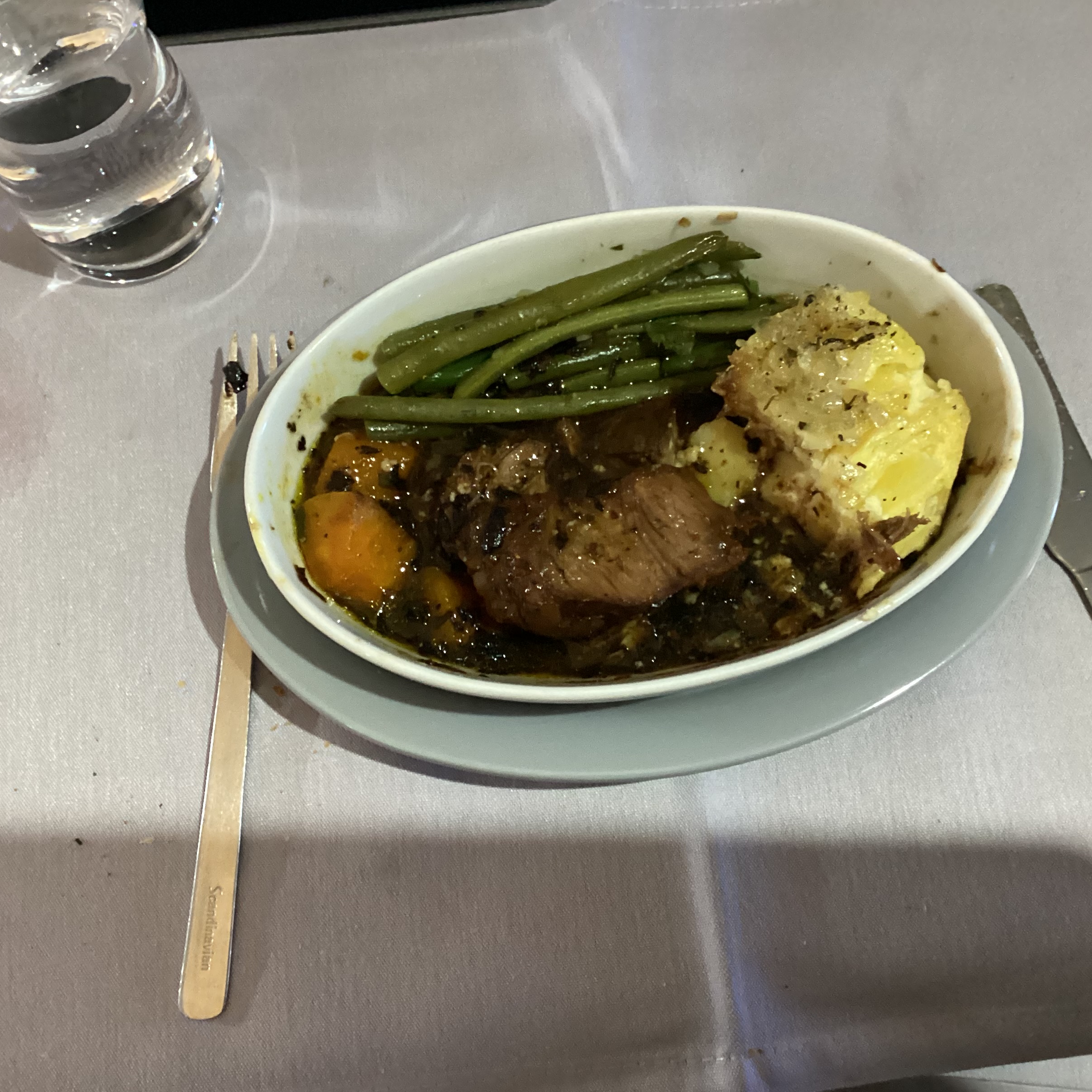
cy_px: 544
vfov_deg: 44.9
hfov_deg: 44.9
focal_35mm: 37
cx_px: 499
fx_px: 1321
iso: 500
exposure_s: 1/30
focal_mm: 3.3
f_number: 2.4
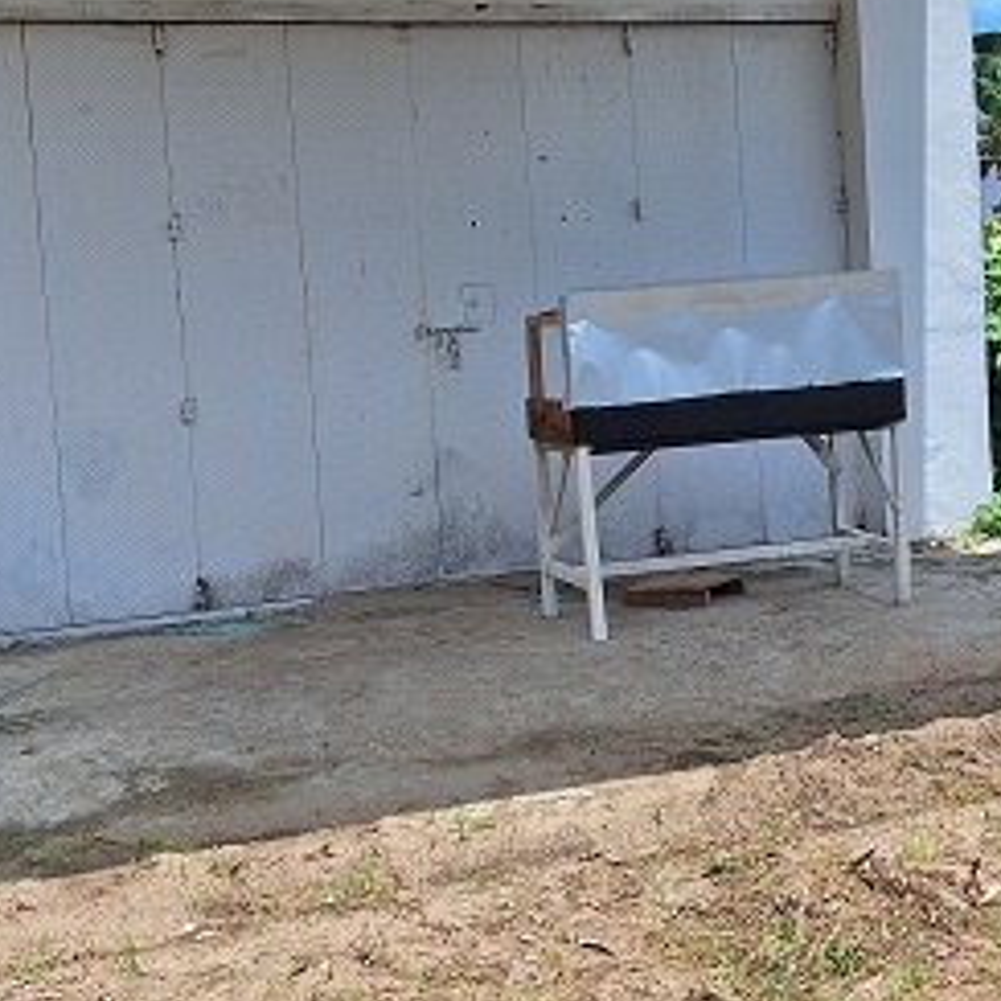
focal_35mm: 51
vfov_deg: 33.2
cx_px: 519
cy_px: 369
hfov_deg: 33.4
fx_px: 1669
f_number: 1.8
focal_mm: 5.54
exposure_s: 1/3731
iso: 40
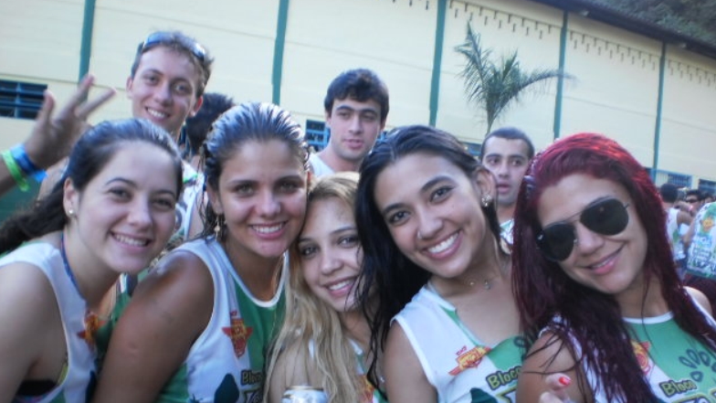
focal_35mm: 40
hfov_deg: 50.5
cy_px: 266
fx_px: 759
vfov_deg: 29.5
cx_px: 353
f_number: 3.1
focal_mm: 6.3
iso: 100
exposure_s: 1/40
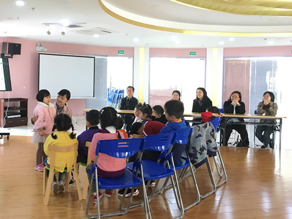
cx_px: 105
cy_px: 90
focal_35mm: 38
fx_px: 321
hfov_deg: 48.4
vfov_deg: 37.6
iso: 200
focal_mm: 4.15
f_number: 2.2
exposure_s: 1/25
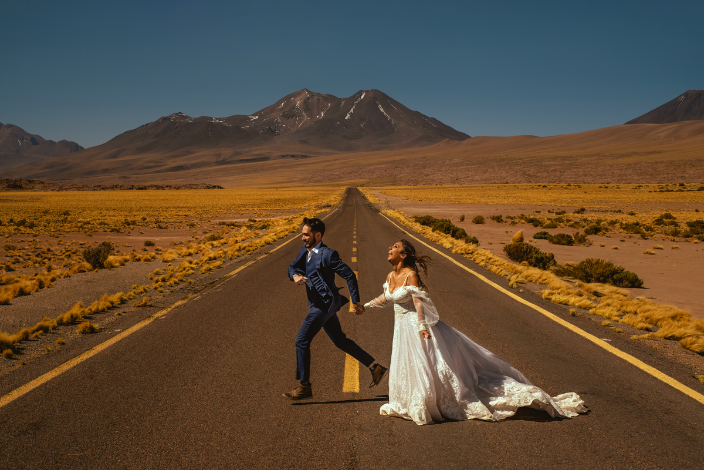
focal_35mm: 53
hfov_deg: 37.5
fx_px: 1036
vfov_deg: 25.5
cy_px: 235
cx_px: 352
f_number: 7.1
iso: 100
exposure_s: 1/1250
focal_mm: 35
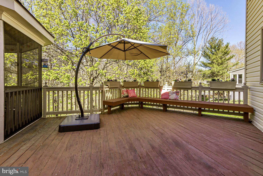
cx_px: 132
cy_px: 88
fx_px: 117
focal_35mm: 16
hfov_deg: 96.7
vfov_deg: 73.7
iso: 200
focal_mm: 16
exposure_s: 1/250
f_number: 7.1
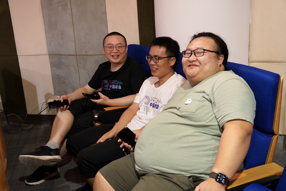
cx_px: 143
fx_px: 302
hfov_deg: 50.7
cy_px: 96
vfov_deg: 35.1
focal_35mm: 38
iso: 5000
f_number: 5
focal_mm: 38
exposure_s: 1/40
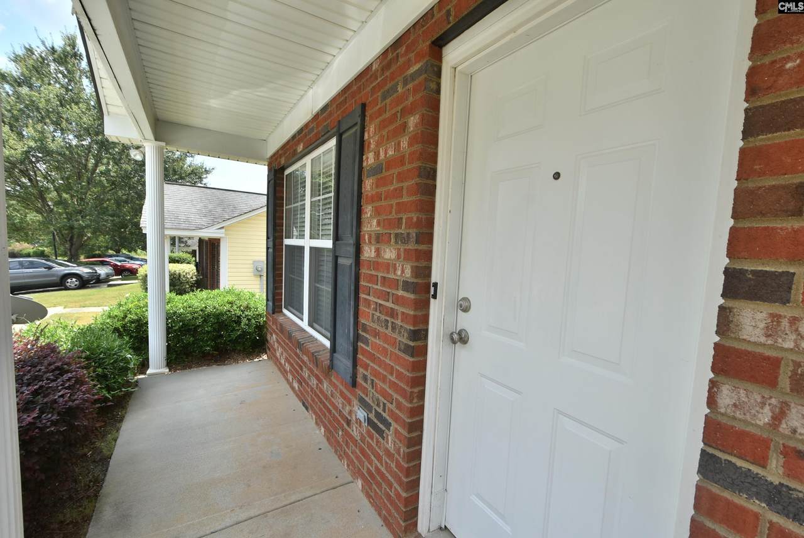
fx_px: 335
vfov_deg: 77.4
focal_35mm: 15
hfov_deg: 100.3
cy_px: 269
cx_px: 402
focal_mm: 10
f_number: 7.1
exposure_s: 1/400
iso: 200
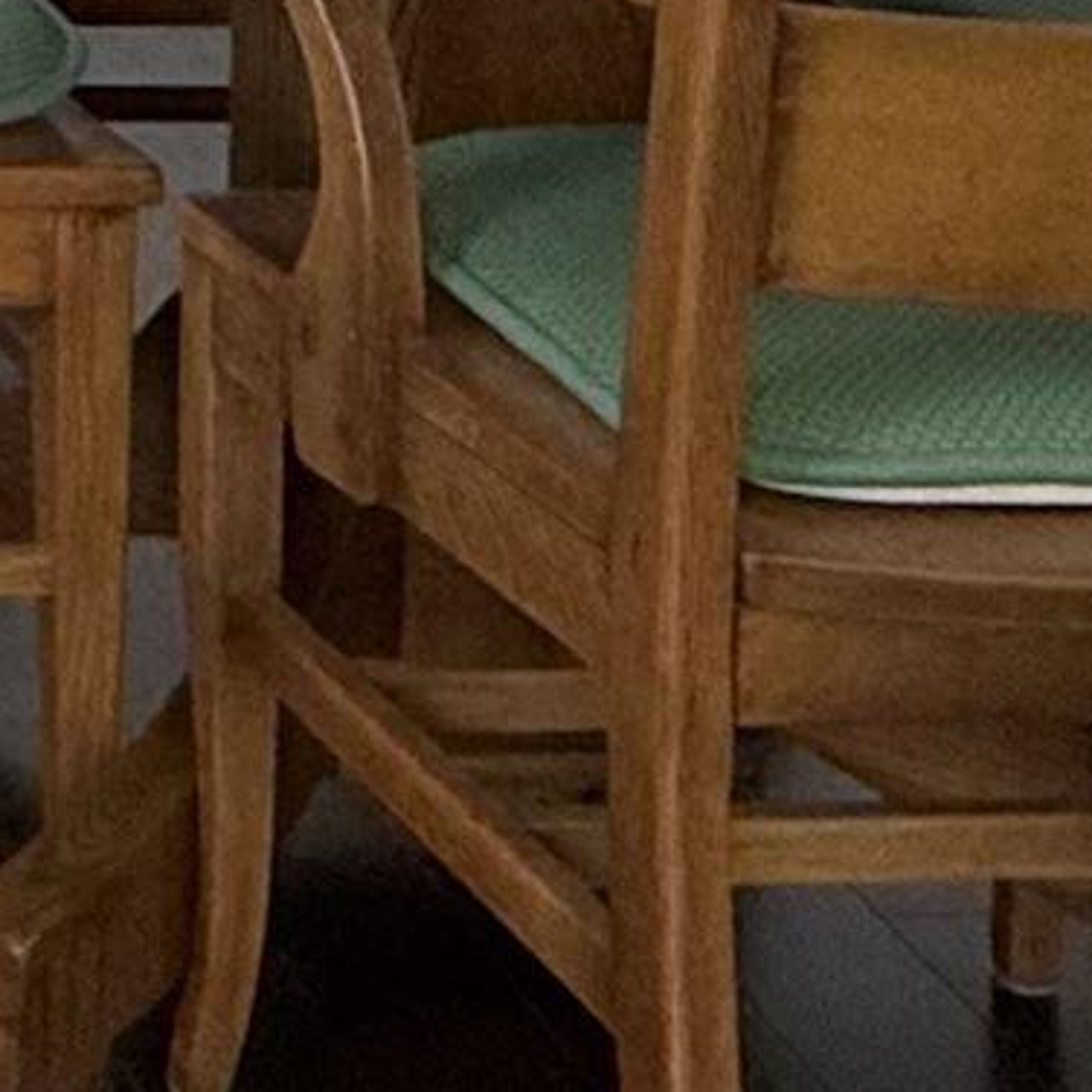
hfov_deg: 14.9
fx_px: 3605
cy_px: -717
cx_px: -909
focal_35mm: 101
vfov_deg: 15.4
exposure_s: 1/120
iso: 200
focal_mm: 2.22
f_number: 2.2
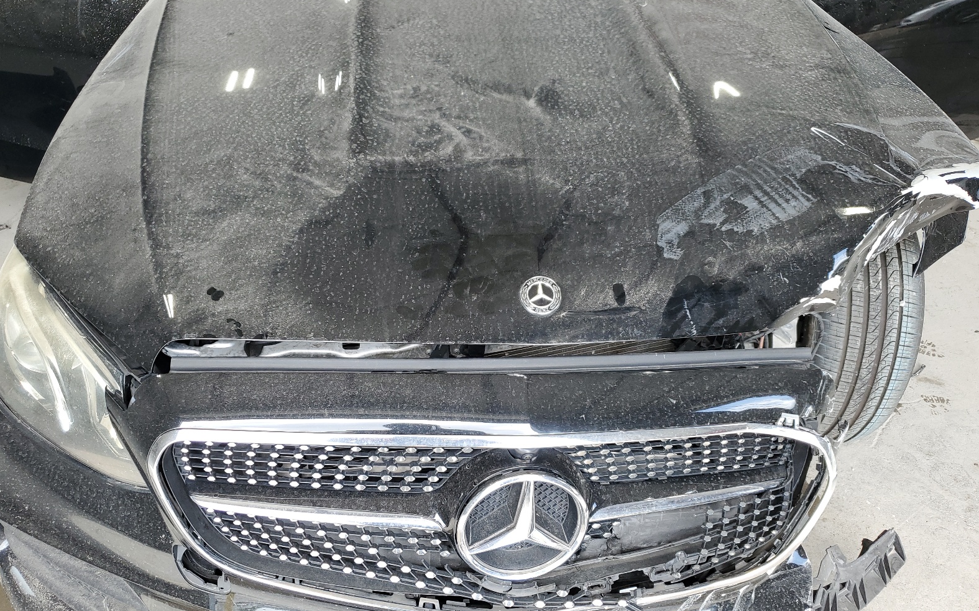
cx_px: 487
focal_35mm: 28
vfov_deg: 44.5
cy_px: 335
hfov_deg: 66.5
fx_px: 747
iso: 50
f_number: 1.5
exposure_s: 1/182
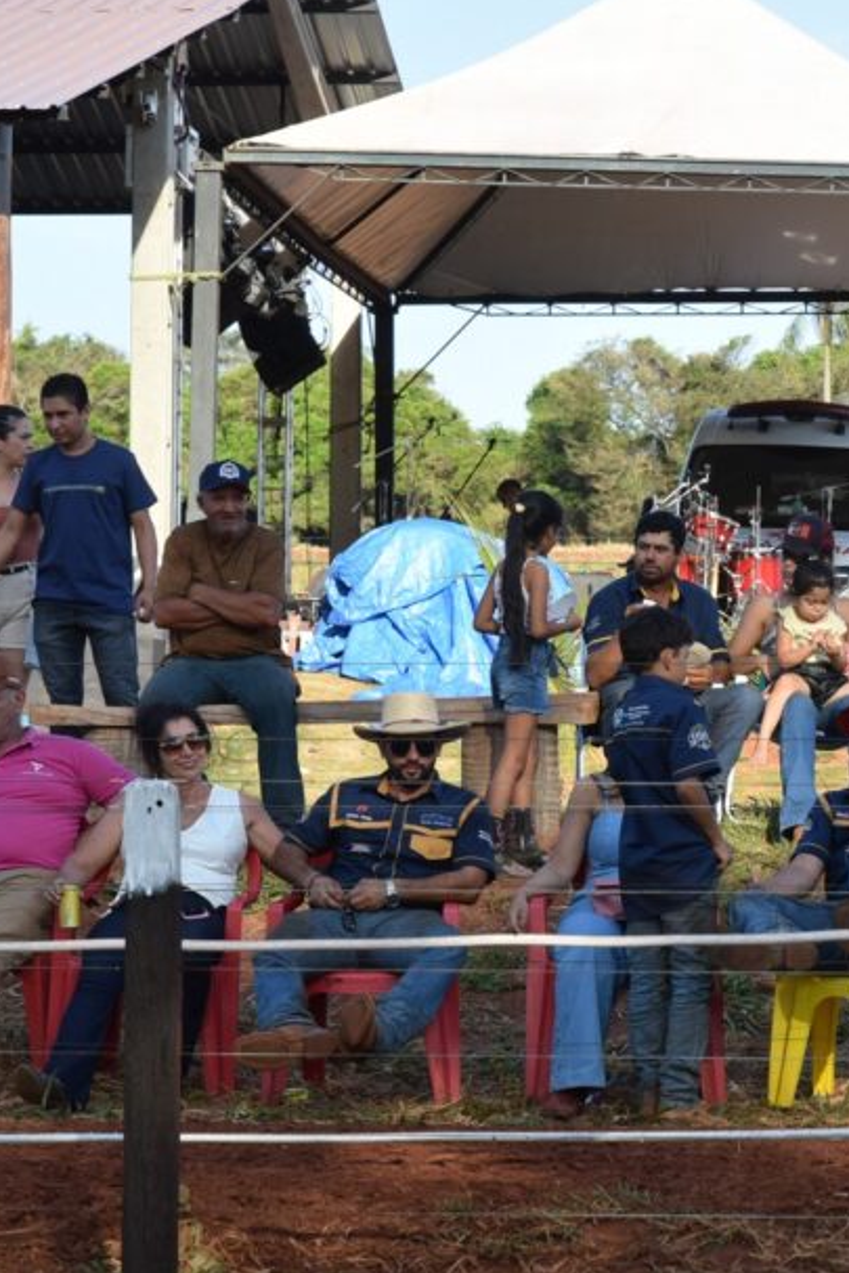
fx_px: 5550
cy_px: 669
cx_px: 694
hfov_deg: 8.7
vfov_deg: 13.1
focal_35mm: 157
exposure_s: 1/640
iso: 400
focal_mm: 62
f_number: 6.3
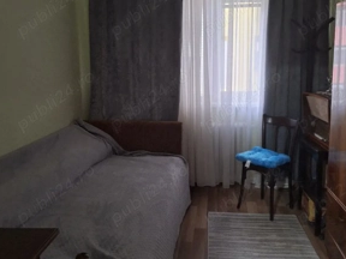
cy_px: 115
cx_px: 173
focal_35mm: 32
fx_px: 320
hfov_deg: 56.8
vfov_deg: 44.1
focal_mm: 5.54
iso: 400
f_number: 1.8
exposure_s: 1/20
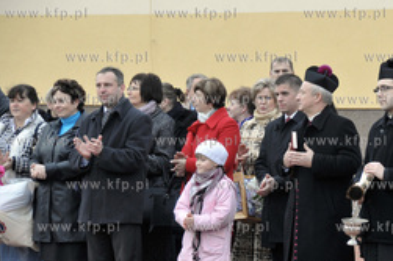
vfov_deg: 6.4
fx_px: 2345
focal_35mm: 215
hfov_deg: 9.6
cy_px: 205
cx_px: 312
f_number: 6.3
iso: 400
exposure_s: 1/200
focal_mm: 90
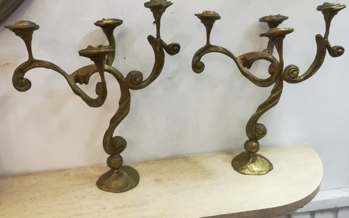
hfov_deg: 66.5
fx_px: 266
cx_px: 174
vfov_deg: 44.5
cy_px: 95
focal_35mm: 28
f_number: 2.2
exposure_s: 1/25
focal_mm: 3.83
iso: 320
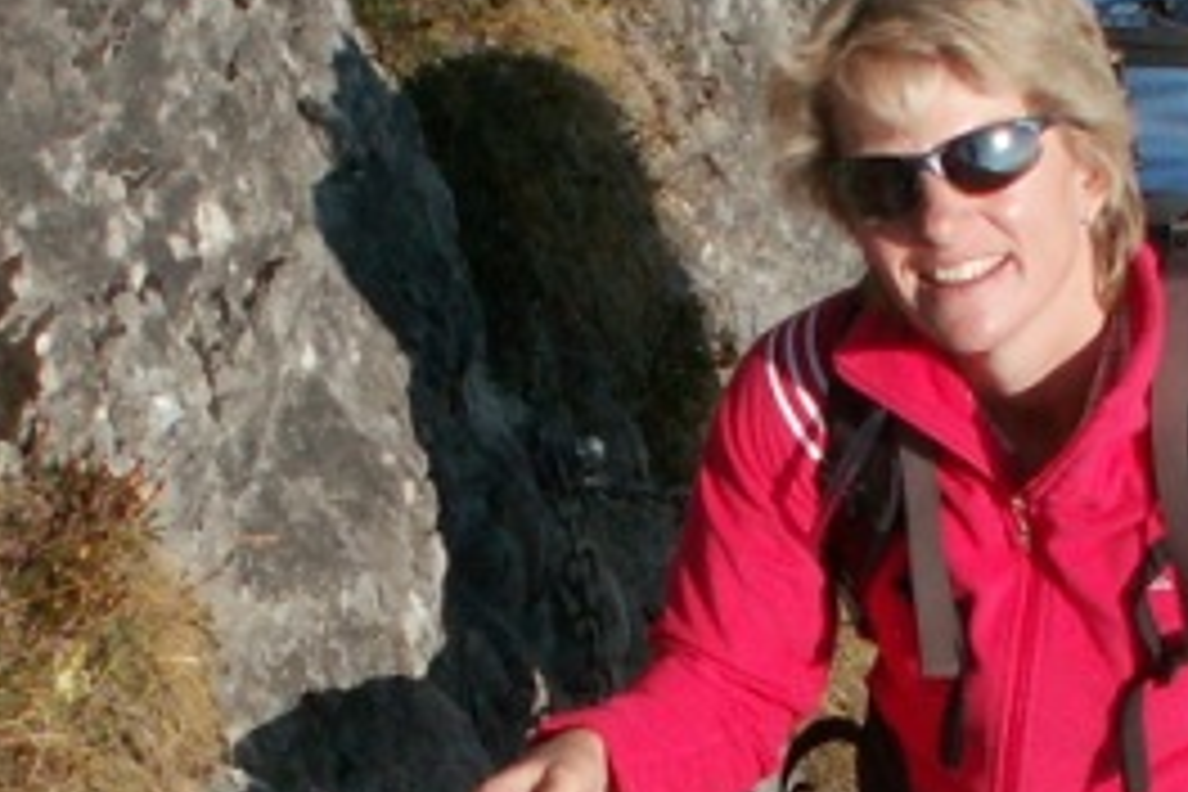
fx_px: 4653
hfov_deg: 14.5
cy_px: 819
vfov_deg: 9.7
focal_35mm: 141
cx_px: 828
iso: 50
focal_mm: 5.86
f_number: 4
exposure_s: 1/640
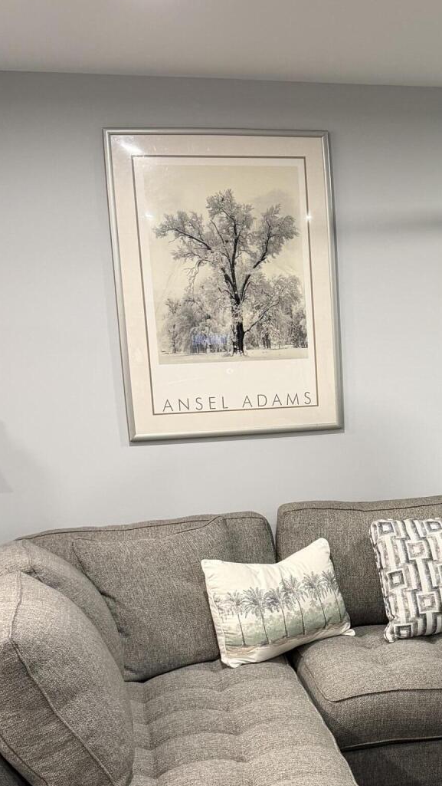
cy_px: 497
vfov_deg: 40.3
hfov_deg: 22.9
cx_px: 400
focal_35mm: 51
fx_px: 1062
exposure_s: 1/60
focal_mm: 6.76
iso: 250
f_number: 1.78
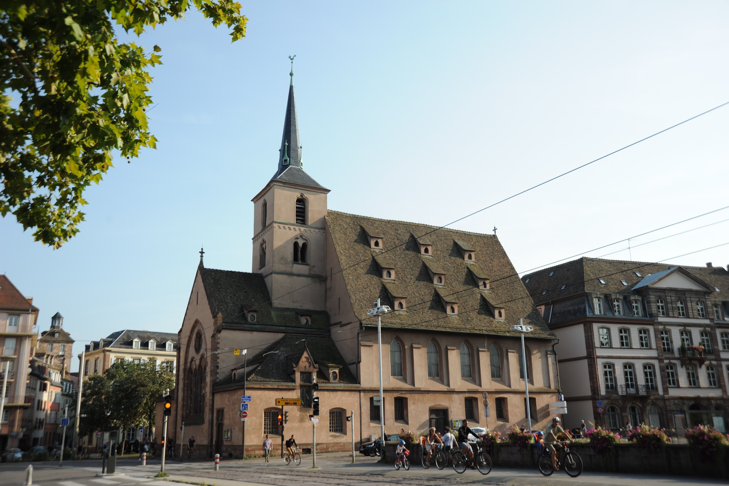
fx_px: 688
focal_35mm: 34
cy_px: 243
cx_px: 364
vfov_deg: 38.9
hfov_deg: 55.8
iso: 200
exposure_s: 1/400
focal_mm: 34
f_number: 7.1
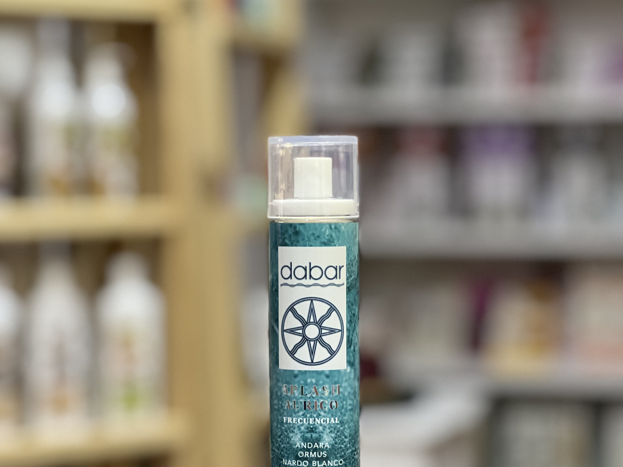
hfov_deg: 19.1
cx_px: 311
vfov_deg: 14.4
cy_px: 271
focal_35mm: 103
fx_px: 1854
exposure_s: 1/20
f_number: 2.8
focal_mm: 9
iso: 320
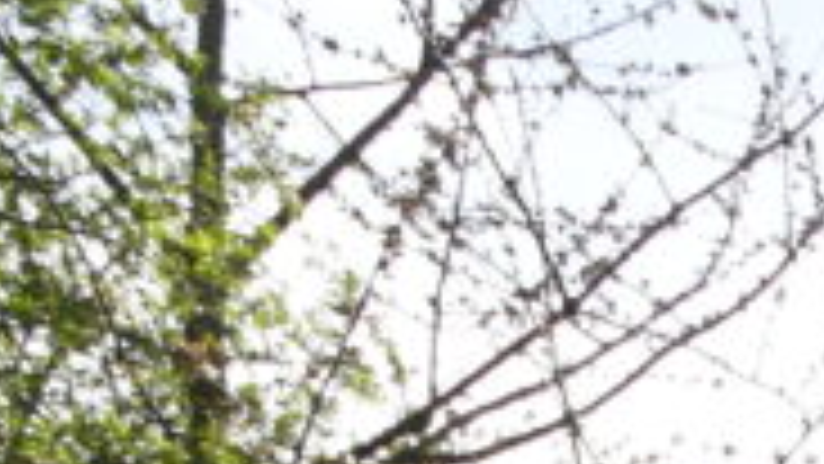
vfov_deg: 9.7
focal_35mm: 88
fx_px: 1923
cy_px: 1487
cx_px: 1643
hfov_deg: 17.4
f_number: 7.1
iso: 100
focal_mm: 10
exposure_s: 1/200
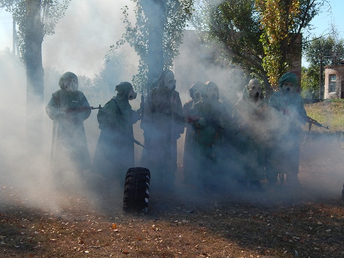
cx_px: 172
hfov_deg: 34.9
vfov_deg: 26.6
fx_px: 547
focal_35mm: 55
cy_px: 129
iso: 125
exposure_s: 1/800
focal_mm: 9.7
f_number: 3.8
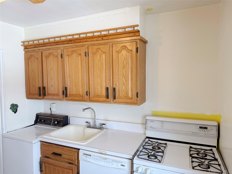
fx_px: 161
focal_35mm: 24
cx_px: 116
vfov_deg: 56.8
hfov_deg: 71.6
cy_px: 87
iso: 64
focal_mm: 6.76
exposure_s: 1/172
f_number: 1.78
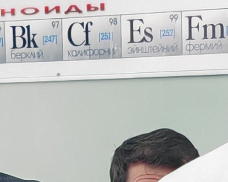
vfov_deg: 5.4
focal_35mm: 279
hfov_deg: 6.9
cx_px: 75
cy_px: 433
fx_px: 1882
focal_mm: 6.12
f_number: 1.9
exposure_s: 1/100
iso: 1250
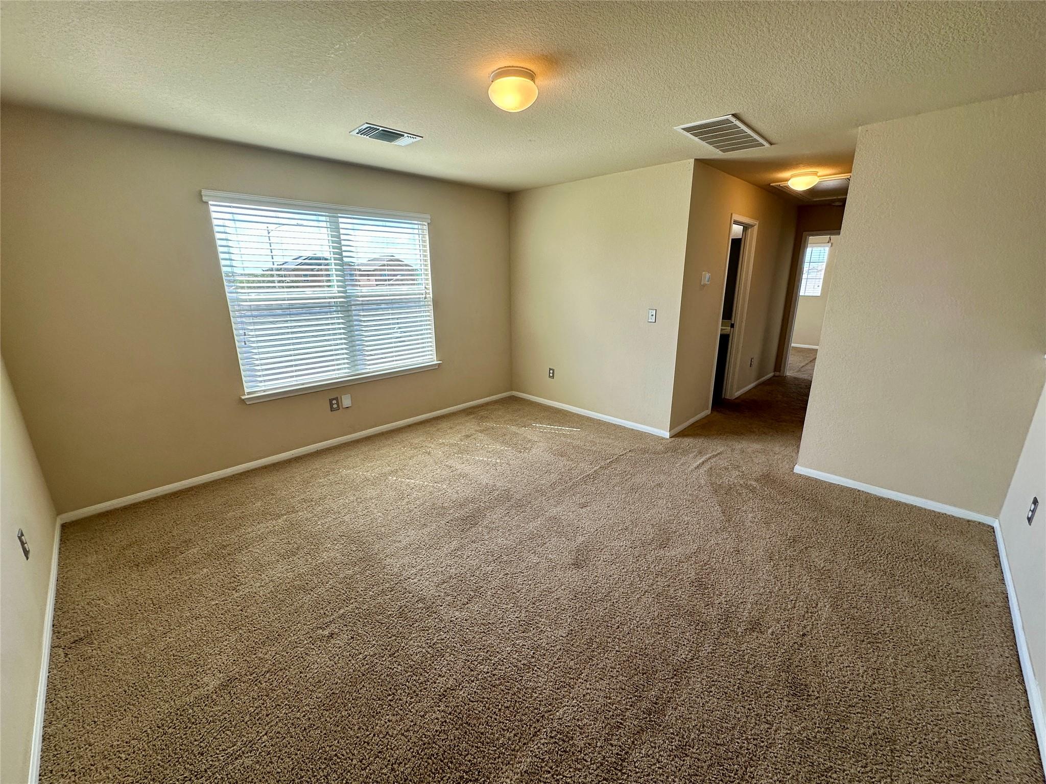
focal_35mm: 14
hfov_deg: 102.1
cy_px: 392
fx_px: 423
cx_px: 523
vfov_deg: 85.7
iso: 40
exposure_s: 1/124
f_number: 2.2
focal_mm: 2.22
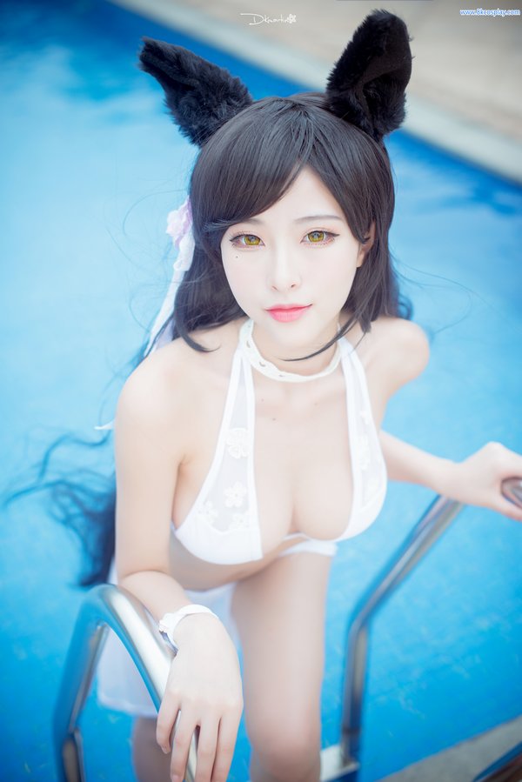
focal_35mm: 50
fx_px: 1087
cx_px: 261
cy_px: 391
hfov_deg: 27.0
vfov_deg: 39.6
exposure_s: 1/1000
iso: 200
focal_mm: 50
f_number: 2.2
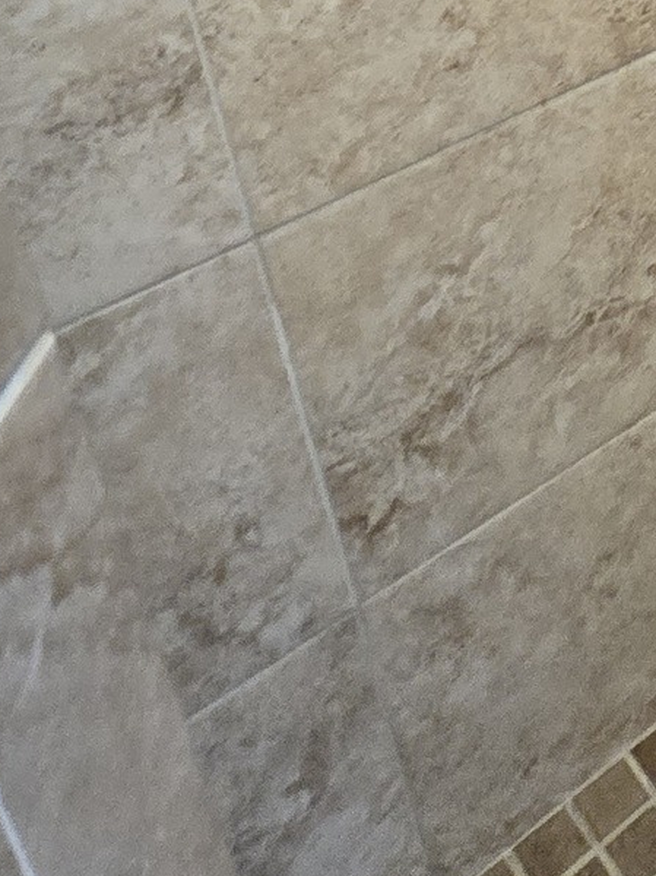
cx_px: 1007
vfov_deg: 30.4
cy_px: -257
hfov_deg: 23.0
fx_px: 1264
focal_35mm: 50
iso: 500
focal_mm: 2.2
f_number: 2.2
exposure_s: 1/60
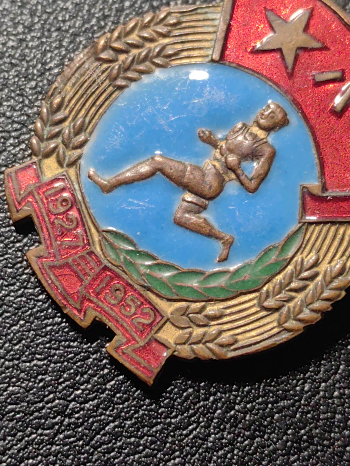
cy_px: 233
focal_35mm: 77
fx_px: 1038
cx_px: 175
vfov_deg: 25.3
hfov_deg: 19.1
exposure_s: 1/55.6
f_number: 2
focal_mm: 5.75
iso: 100
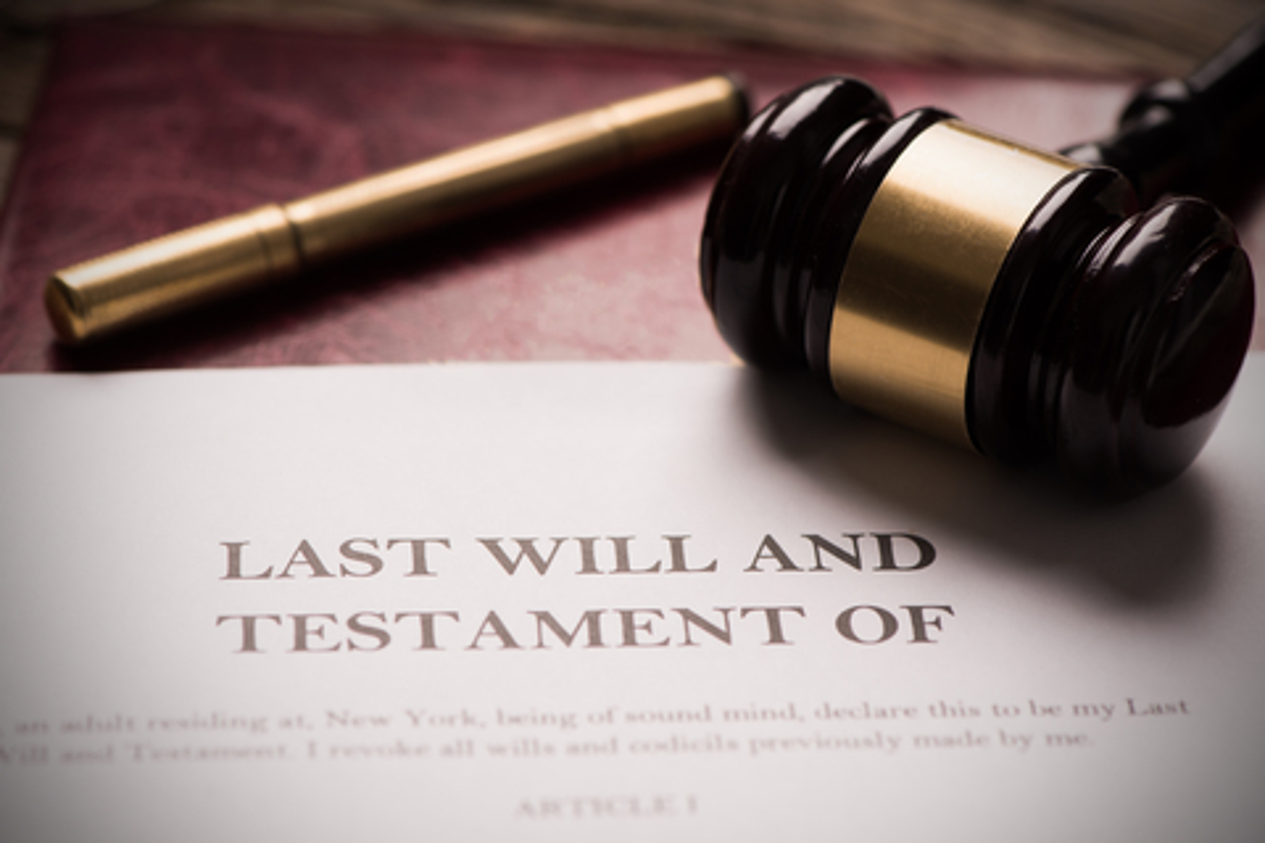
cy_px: 422
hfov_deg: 19.5
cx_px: 632
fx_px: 3689
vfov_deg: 13.0
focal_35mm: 105
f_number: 6.3
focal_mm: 105
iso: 64
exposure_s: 1/125
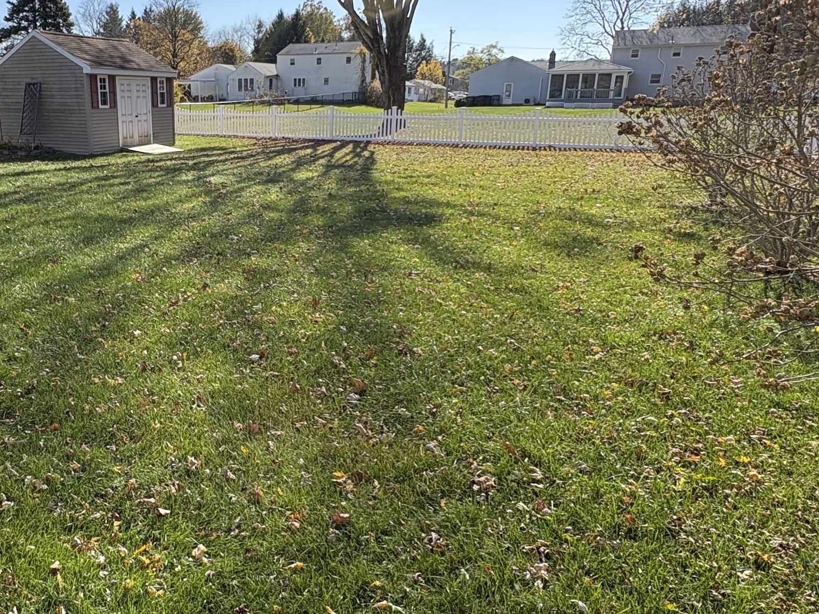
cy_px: 280
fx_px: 662
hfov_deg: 61.3
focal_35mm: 28
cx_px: 250
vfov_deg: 49.7
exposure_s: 1/944
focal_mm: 2.22
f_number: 2.2
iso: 64
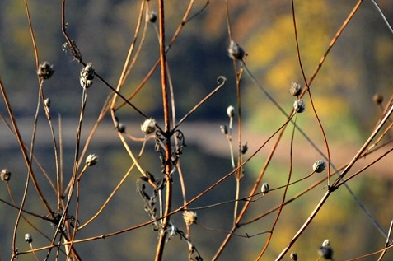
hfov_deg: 9.6
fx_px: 2332
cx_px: 168
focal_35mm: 214
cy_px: 178
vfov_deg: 6.4
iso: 800
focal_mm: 85
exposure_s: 1/250
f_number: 5.6
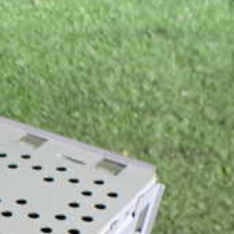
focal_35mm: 94
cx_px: -163
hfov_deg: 16.1
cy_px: 299
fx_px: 719
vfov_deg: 17.4
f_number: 2.3
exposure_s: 1/125
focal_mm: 5.4
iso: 400
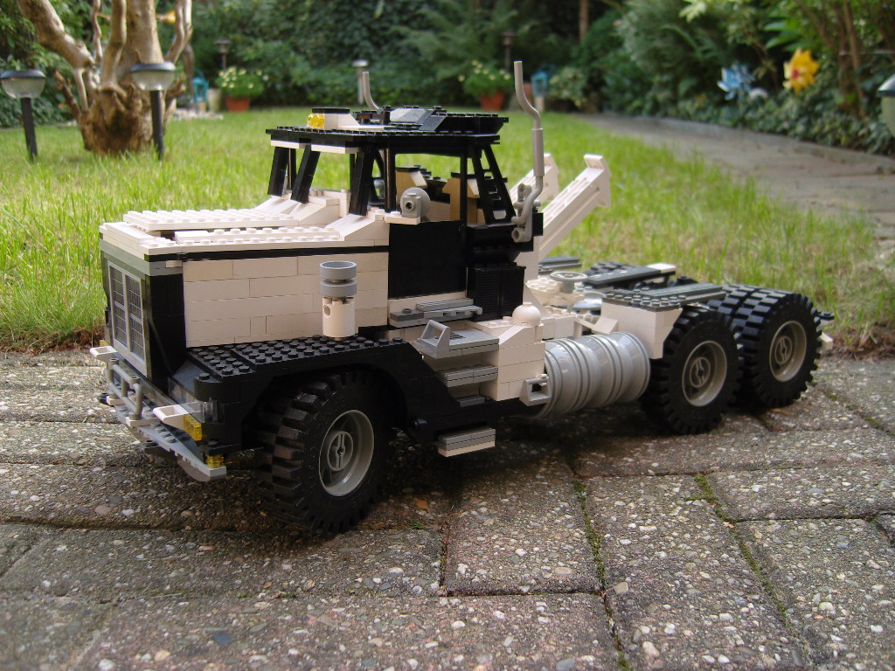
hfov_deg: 54.0
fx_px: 879
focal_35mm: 34
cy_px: 336
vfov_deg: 41.8
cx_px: 448
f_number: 2.8
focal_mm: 7.3
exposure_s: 1/50
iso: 100
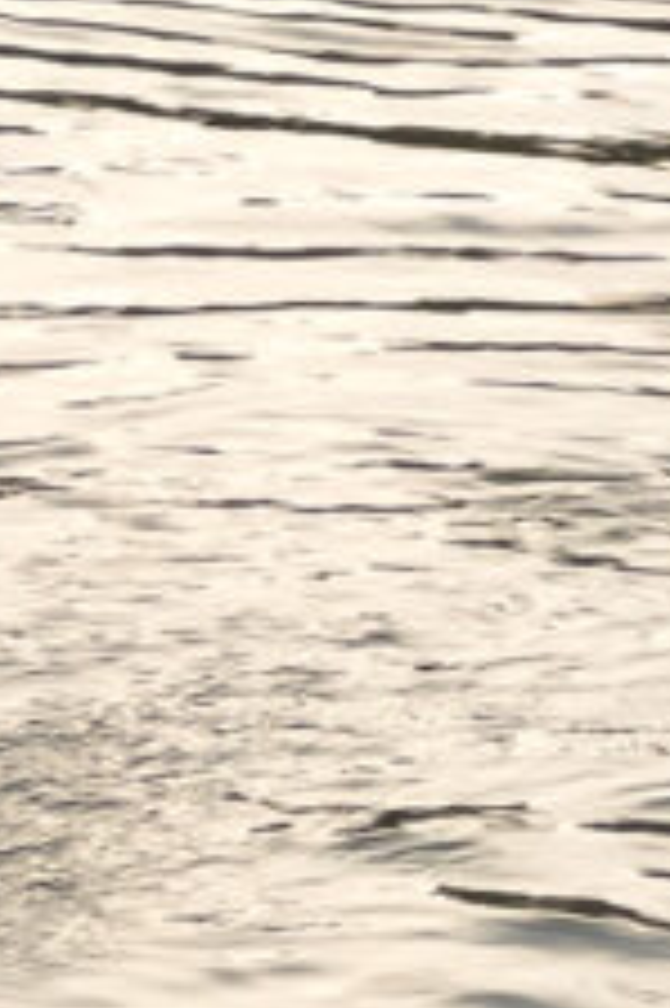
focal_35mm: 366
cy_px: 1476
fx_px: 10233
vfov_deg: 5.6
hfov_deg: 3.7
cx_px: -737
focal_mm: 9
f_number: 2.8
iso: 32
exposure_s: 1/125
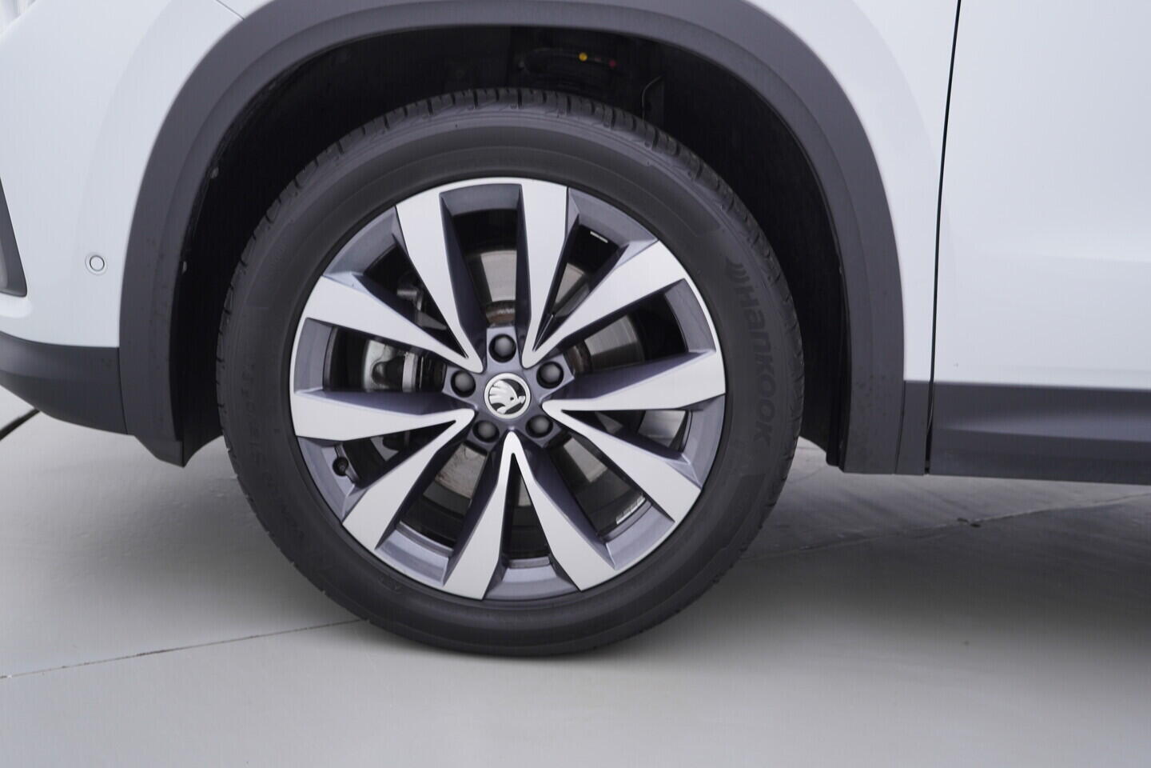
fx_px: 1151
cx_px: 576
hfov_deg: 53.1
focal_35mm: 36
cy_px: 384
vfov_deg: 36.9
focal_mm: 24
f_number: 3.5
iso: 125
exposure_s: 1/60
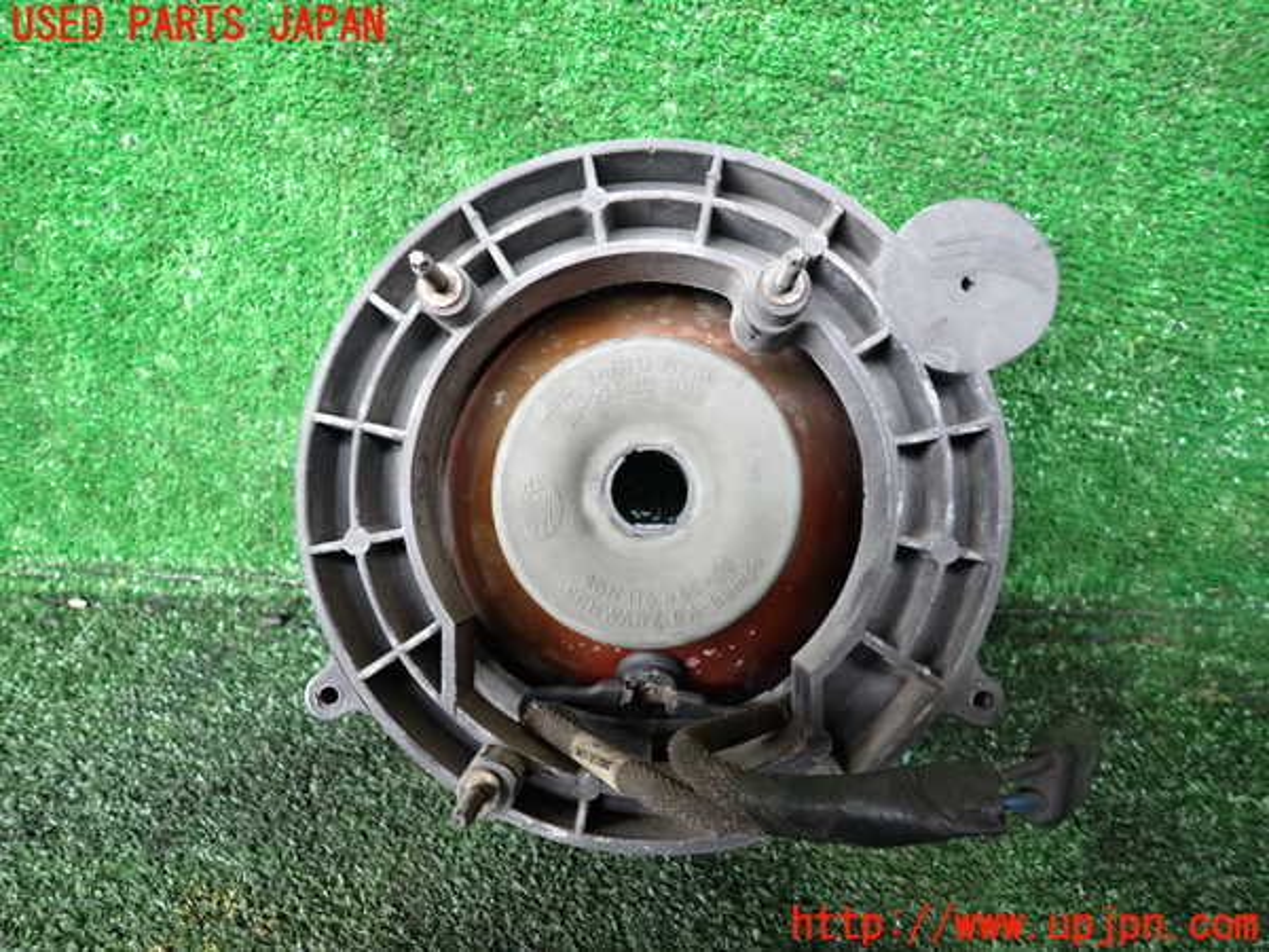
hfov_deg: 69.4
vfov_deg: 54.9
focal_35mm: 25
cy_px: 476
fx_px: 916
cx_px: 634
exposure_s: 1/30
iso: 200
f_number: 2
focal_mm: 4.5
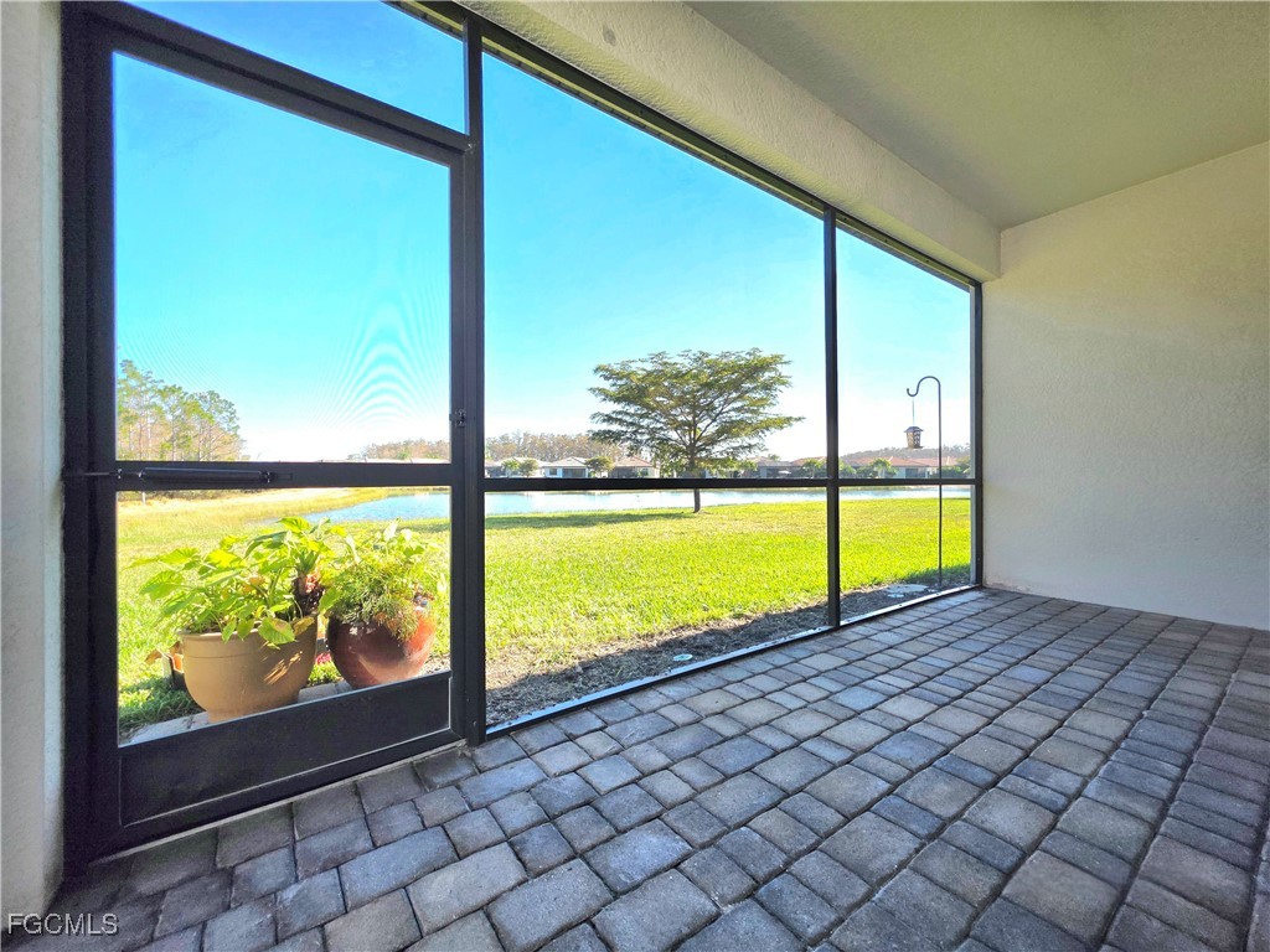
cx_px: 635
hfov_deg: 106.2
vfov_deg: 89.9
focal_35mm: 13
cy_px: 476
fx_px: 477
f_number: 1.9
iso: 40
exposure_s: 1/769
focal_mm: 2.2
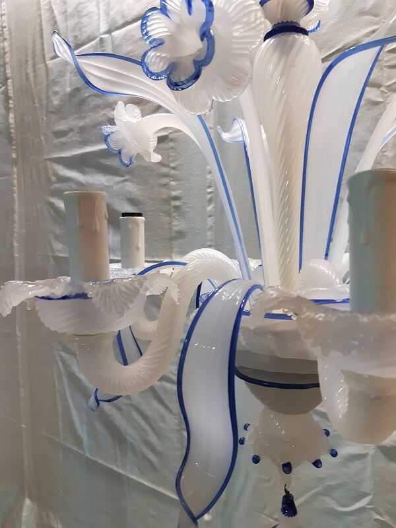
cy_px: 264
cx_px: 198
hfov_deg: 53.1
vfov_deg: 67.3
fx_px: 397
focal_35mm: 26
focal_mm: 3.93
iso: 200
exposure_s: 1/40
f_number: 1.7
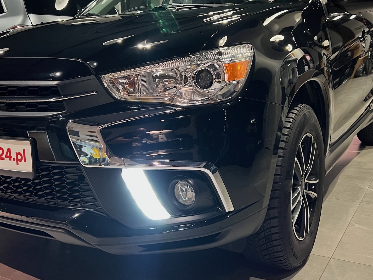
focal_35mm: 35
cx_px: 153
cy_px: 105
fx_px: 377
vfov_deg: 40.4
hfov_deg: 52.3
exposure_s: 1/33
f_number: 1.5
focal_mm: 5.7
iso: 500
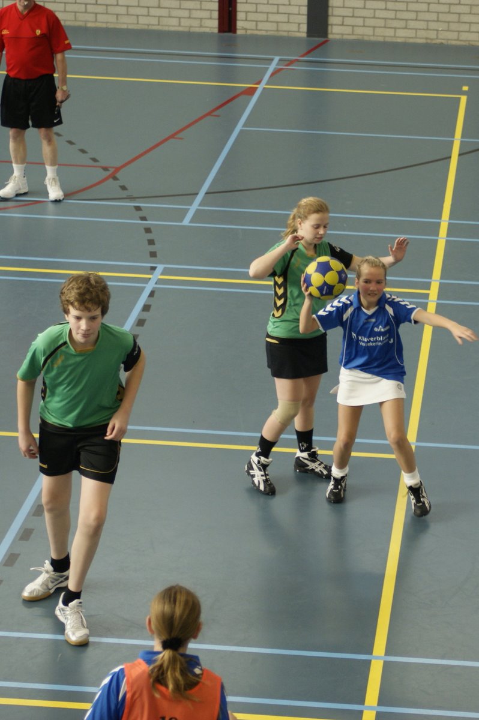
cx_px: 240
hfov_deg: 18.2
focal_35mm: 75
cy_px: 360
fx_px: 1499
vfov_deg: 27.0
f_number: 2.8
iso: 400
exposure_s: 1/200
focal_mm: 50
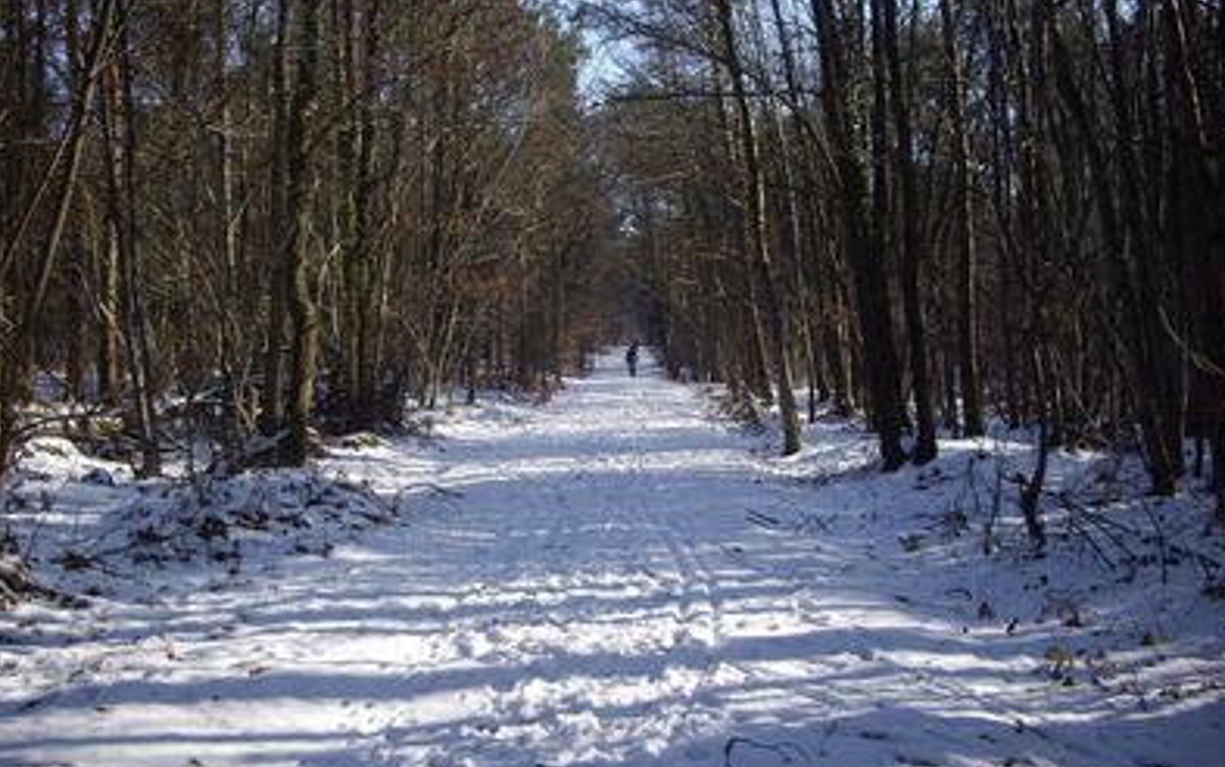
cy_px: 380
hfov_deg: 48.2
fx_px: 1369
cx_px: 620
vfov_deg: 31.3
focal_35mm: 41
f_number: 2.8
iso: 64
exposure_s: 1/500
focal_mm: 7.9
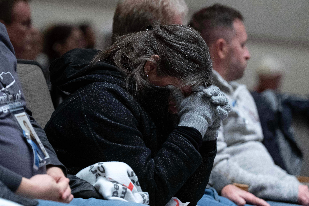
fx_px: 1682
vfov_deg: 7.0
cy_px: 98
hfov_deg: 10.5
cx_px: 129
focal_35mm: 196
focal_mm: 157
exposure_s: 1/320
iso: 4000
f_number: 3.5
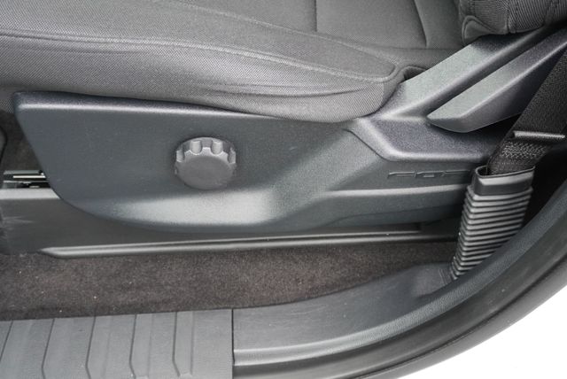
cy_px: 190
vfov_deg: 41.8
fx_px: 497
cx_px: 284
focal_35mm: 32
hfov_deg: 59.4
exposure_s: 1/160
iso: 800
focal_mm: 21
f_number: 4
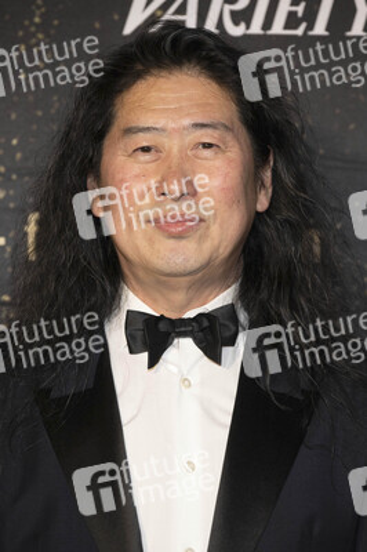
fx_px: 1761
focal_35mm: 115
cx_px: 184
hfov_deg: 11.9
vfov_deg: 17.8
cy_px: 276
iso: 800
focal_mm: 115
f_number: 5.6
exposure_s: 1/200
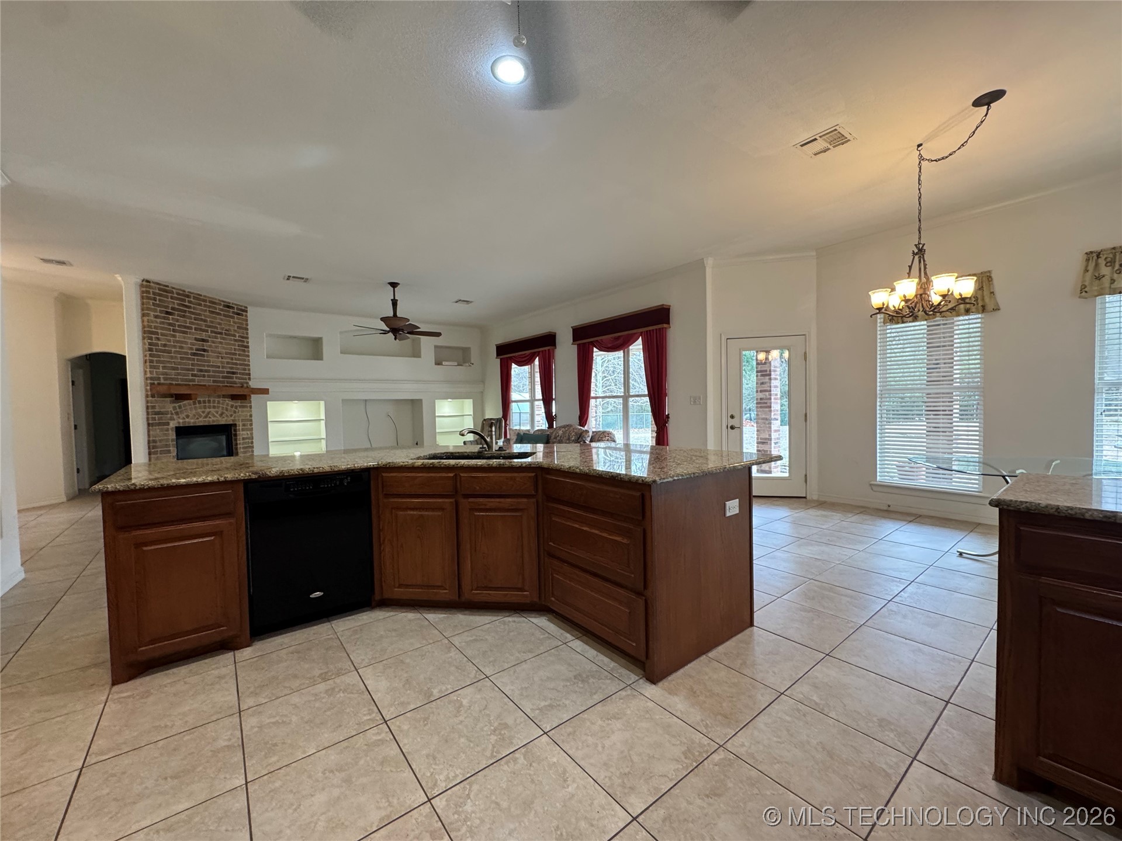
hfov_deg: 102.1
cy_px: 420
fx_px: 454
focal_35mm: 14
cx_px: 561
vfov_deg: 85.7
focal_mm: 2.22
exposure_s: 1/60
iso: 250
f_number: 2.2
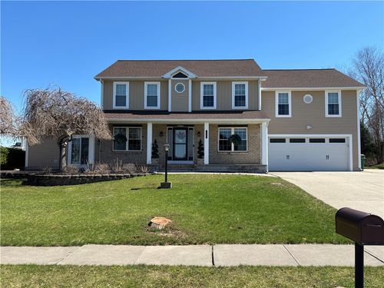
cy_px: 144
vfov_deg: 53.1
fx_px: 288
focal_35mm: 26
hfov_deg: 67.3
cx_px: 192
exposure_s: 1/1984
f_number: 1.6
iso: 50
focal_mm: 5.96
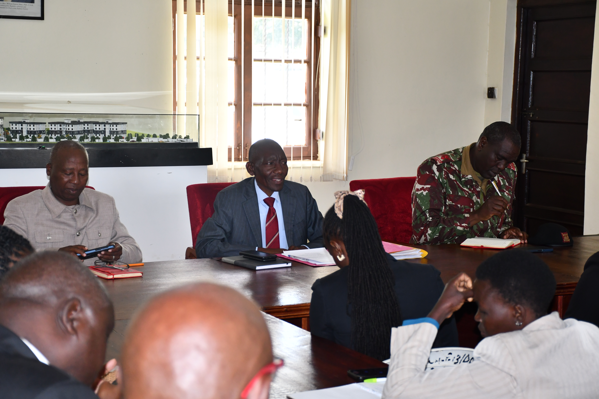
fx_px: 1198
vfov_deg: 18.9
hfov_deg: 28.1
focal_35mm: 72
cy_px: 200
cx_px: 300
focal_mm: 48
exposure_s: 1/100
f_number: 4.8
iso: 800
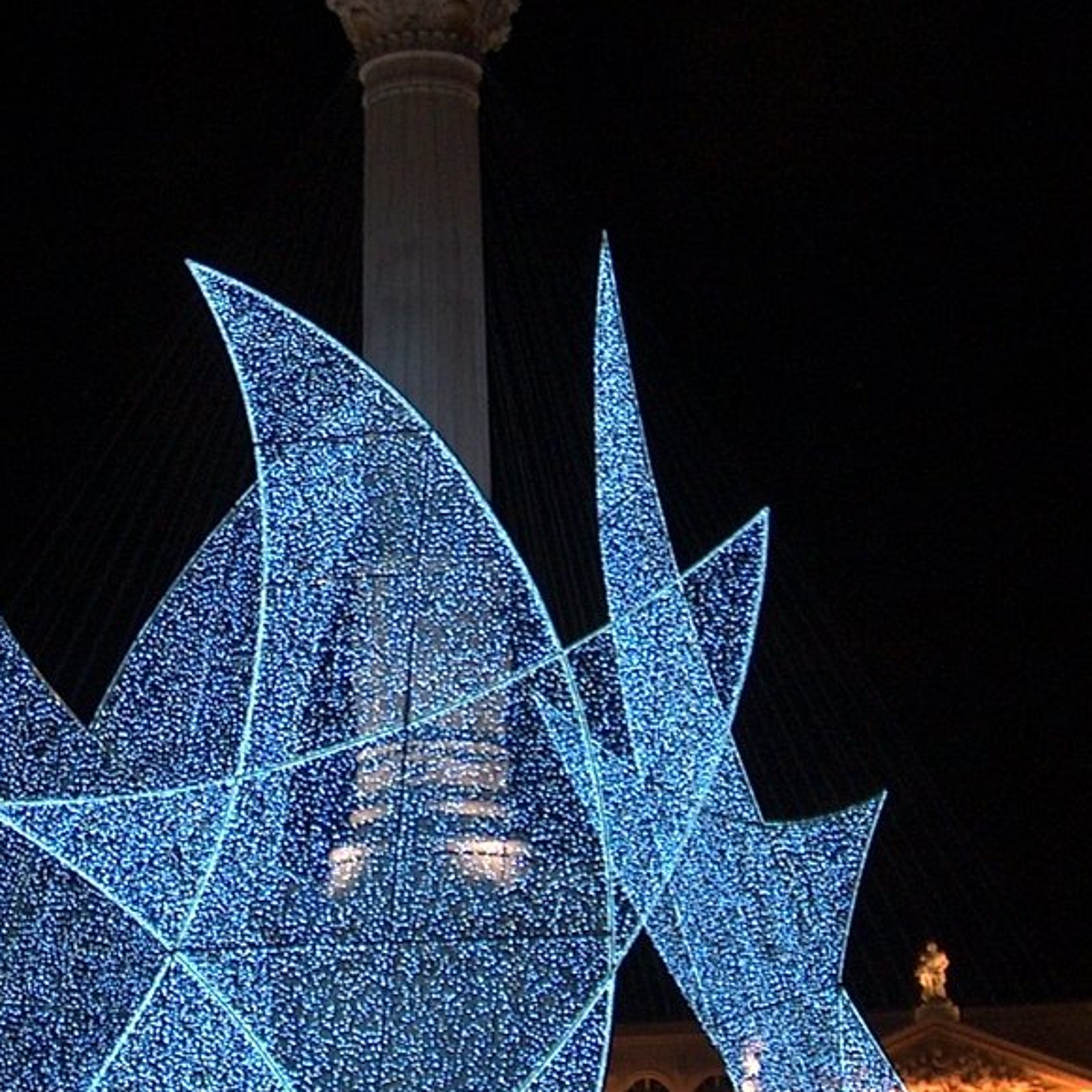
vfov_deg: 19.3
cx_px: 416
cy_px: 693
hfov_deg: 19.3
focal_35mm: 90
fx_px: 3212
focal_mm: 7.6
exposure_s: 1/30
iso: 105
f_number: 2.8
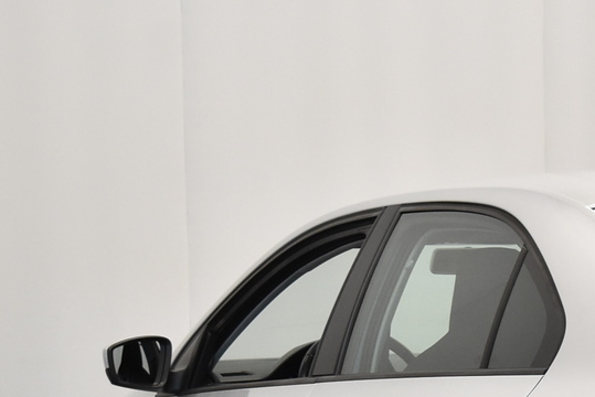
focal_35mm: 171
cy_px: 489
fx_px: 2828
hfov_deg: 11.8
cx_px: 718
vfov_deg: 8.0
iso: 1100
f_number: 4.8
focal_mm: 38
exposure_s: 1/60
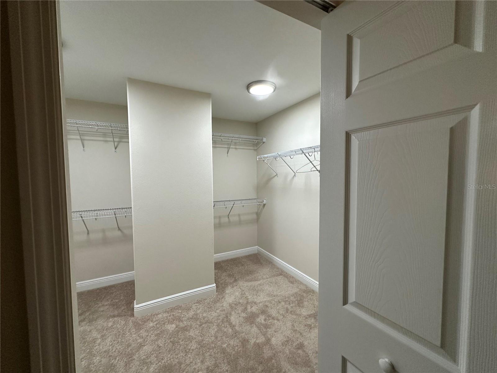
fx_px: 201
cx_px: 248
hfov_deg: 102.1
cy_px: 186
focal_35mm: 14
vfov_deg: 85.7
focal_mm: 2.22
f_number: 2.2
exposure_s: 1/120
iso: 200
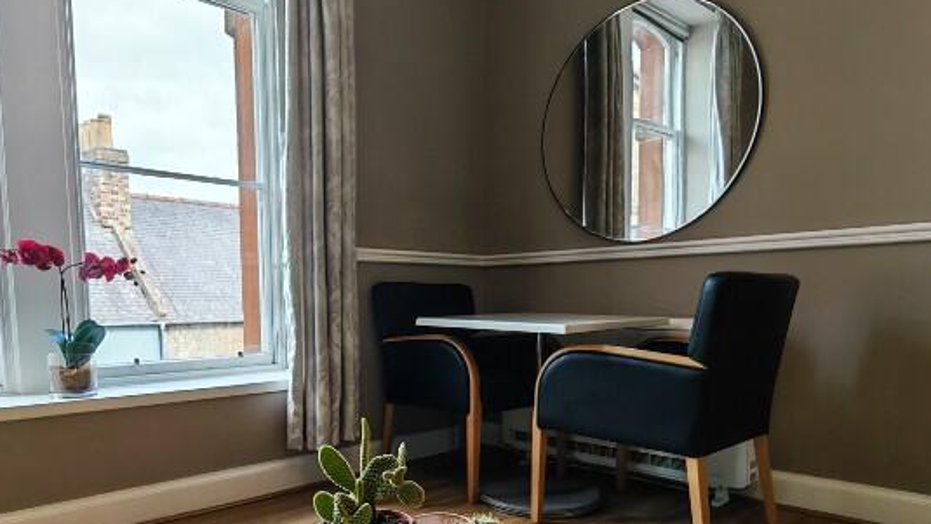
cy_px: 369
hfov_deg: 73.9
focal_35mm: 25
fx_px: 617
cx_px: 425
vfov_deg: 45.0
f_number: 2
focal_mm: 1.82
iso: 64
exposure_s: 1/100
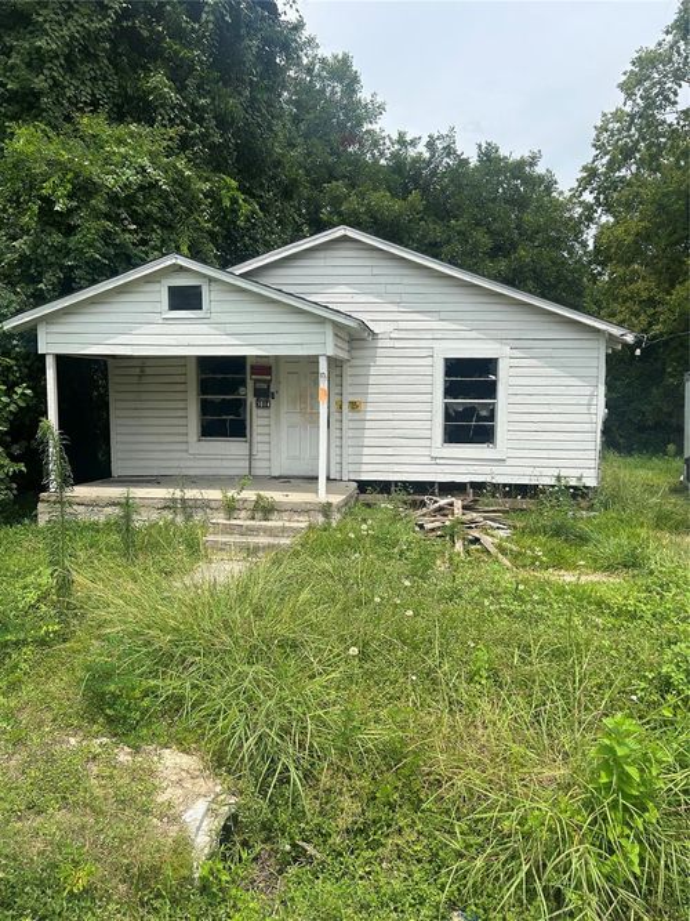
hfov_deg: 53.0
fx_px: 691
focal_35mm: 26
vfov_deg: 67.3
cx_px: 345
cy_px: 460
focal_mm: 5.7
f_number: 1.5
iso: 50
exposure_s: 1/3571
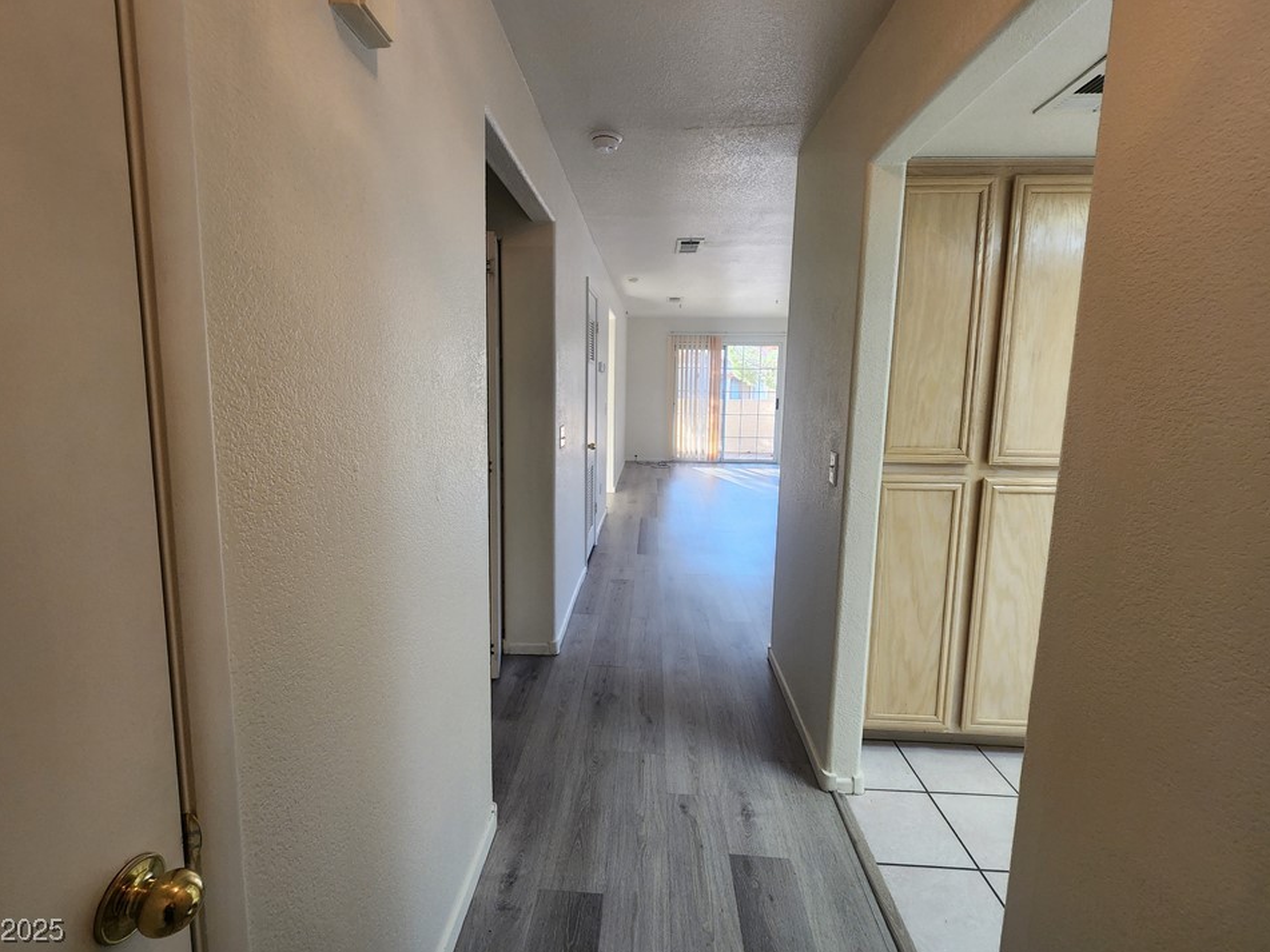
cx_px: 613
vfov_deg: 85.6
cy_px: 447
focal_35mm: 14
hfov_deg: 102.0
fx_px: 514
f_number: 2.2
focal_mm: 2.2
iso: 200
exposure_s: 1/60
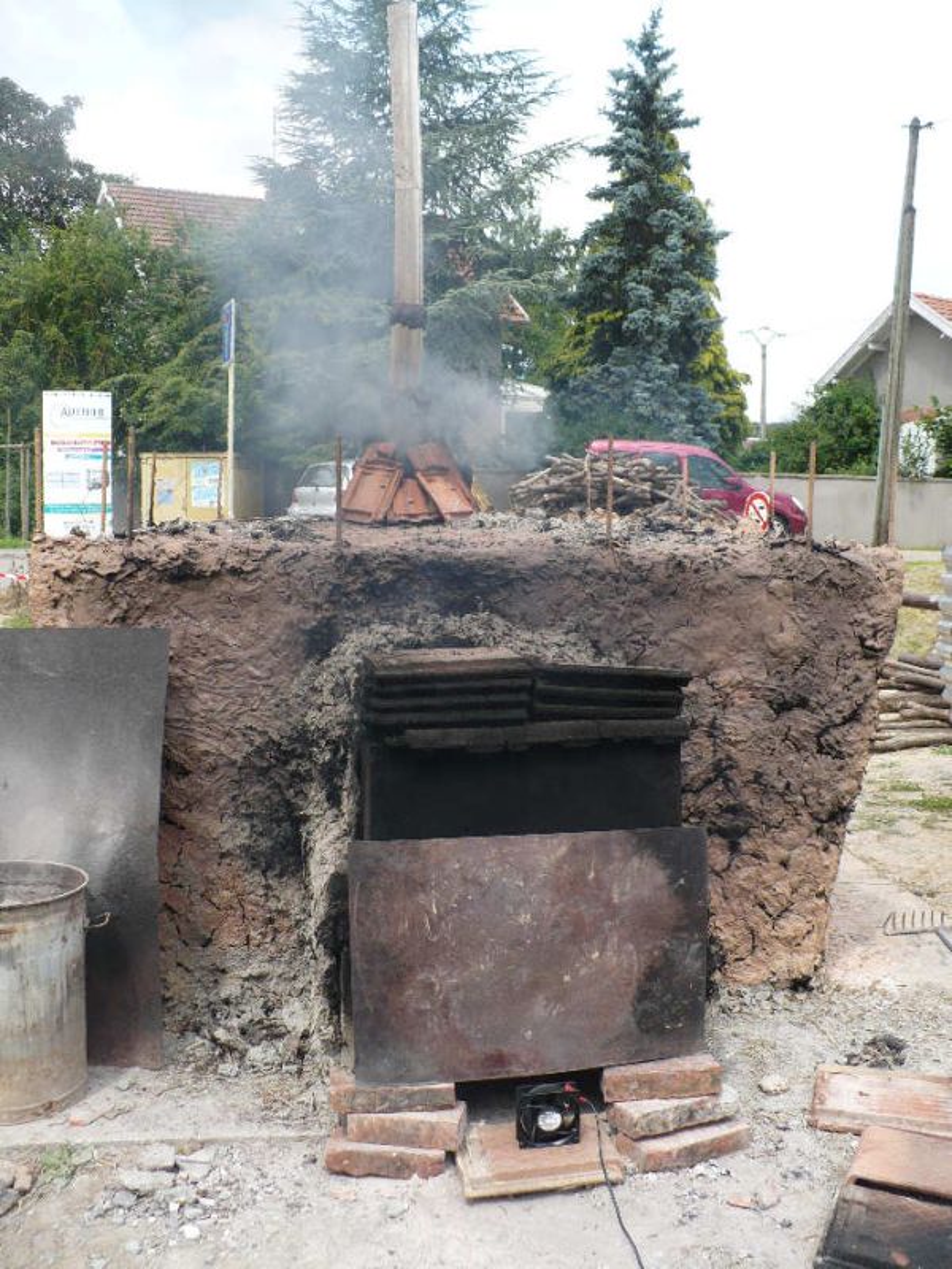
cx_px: 476
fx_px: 1357
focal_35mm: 37
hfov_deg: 38.7
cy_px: 634
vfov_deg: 50.1
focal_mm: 6.1
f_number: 2.8
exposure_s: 1/500
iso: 100
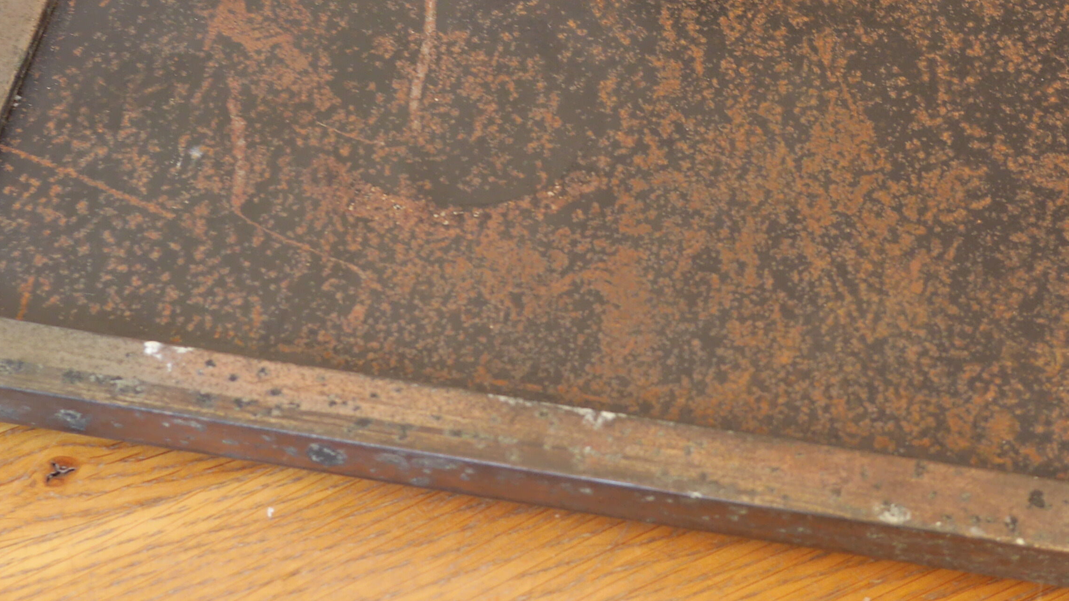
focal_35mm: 84
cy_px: 41
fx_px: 2381
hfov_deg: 25.2
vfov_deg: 14.2
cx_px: 674
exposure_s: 1/6
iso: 400
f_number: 4.5
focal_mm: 19
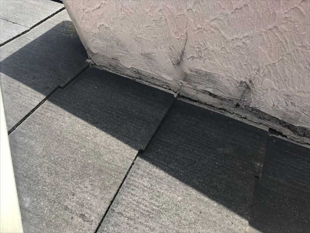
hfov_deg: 63.4
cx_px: 155
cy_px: 116
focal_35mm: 28
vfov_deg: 49.8
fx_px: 251
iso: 20
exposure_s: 1/785
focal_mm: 3.99
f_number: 1.8
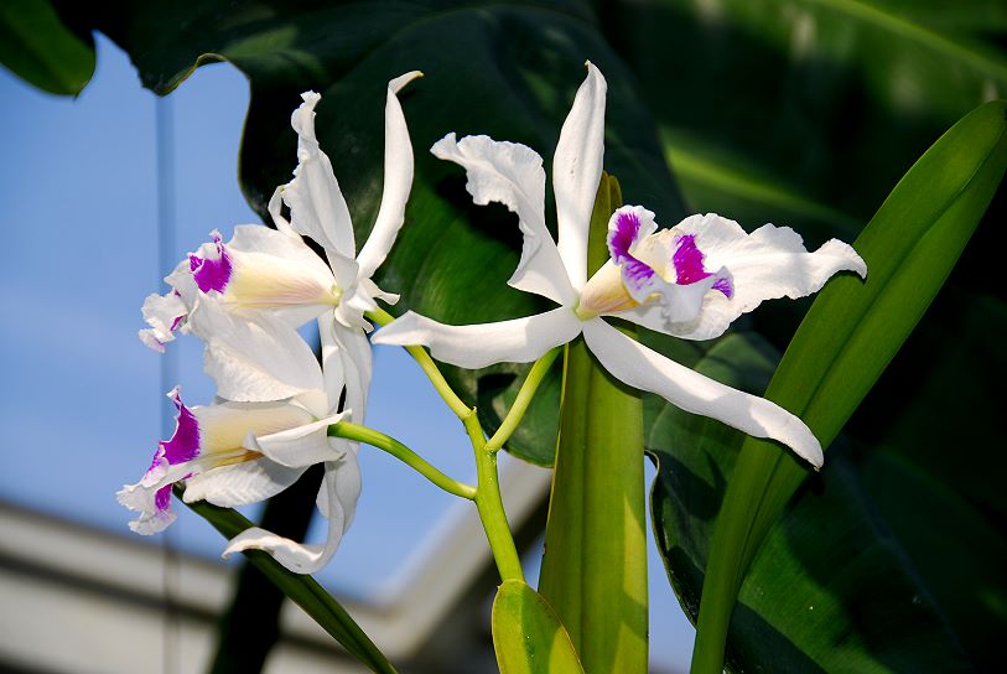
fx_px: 4704
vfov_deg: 8.2
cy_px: 337
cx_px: 504
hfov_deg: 12.2
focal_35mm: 168
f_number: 6.3
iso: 100
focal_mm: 112
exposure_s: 1/250
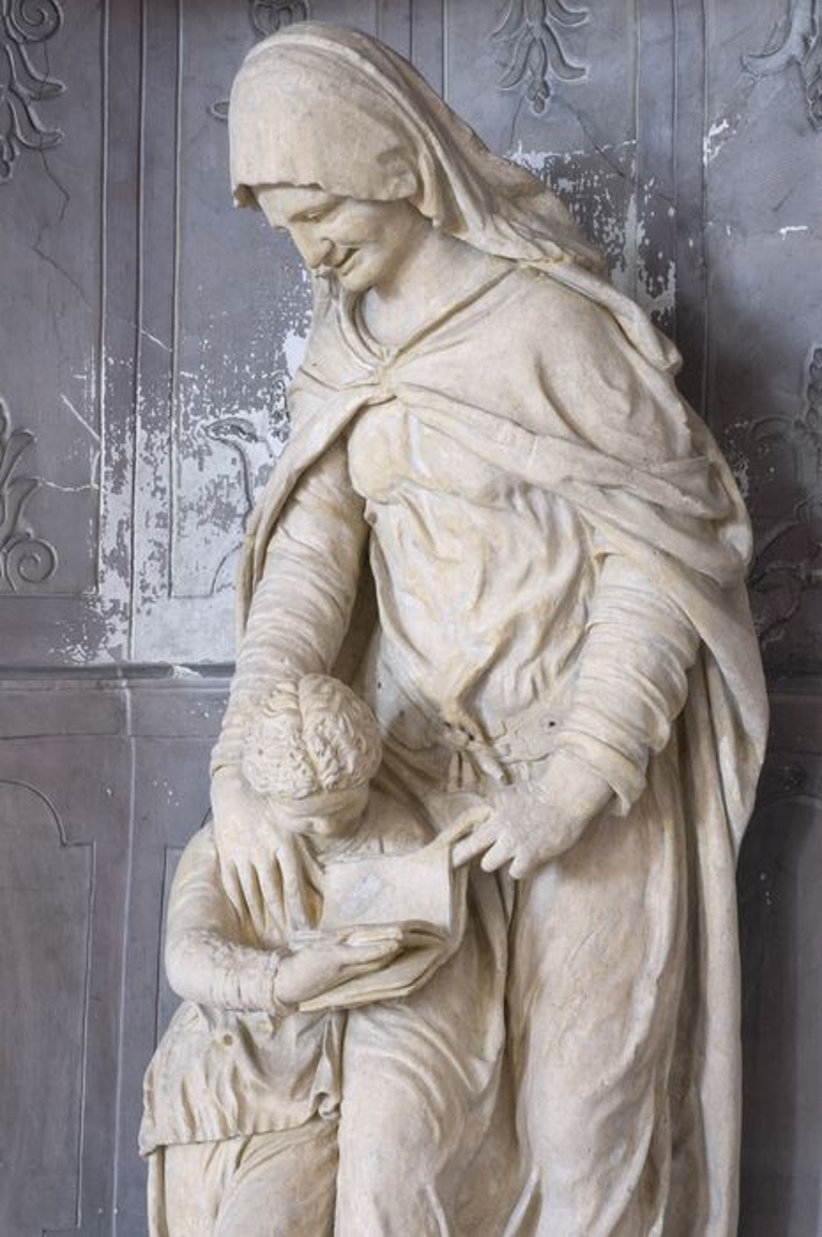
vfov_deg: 28.1
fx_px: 2472
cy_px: 618
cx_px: 411
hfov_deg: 18.9
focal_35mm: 72
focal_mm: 48
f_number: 10
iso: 400
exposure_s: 1/1.25
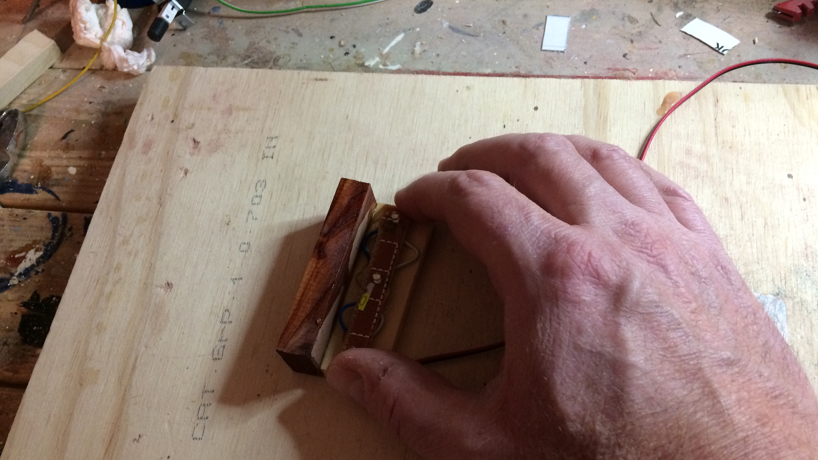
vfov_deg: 36.3
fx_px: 694
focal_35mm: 32
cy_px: 304
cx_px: 410
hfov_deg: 61.0
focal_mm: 4.15
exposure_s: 1/30
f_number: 2.2
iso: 160
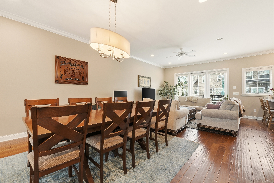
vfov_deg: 77.3
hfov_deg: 100.4
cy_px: 92
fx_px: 114
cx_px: 137
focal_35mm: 15
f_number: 9
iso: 400
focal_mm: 10
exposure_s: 1/125
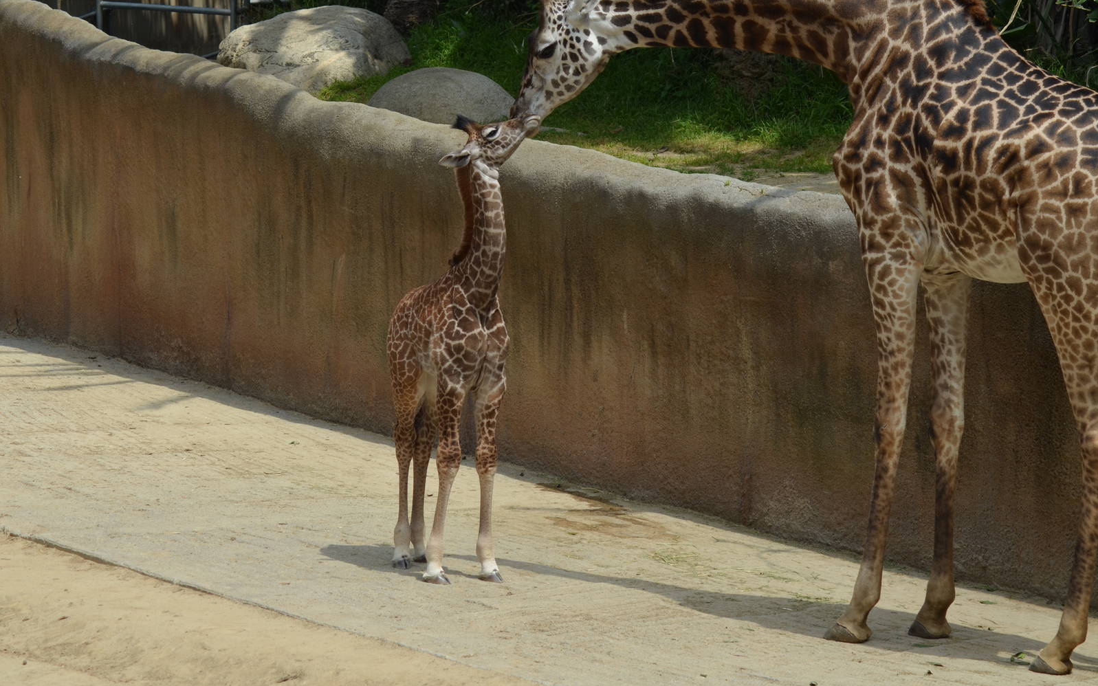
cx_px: 549
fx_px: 4803
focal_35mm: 161
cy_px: 342
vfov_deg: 8.2
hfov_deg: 13.0
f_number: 7.1
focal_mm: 105
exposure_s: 1/800
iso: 200
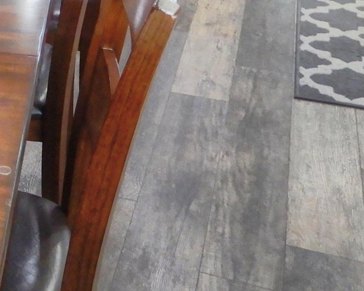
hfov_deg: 20.1
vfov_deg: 17.5
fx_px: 883
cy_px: -90
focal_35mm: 82
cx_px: -178
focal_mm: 4.3
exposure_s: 1/25
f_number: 3.4
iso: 400
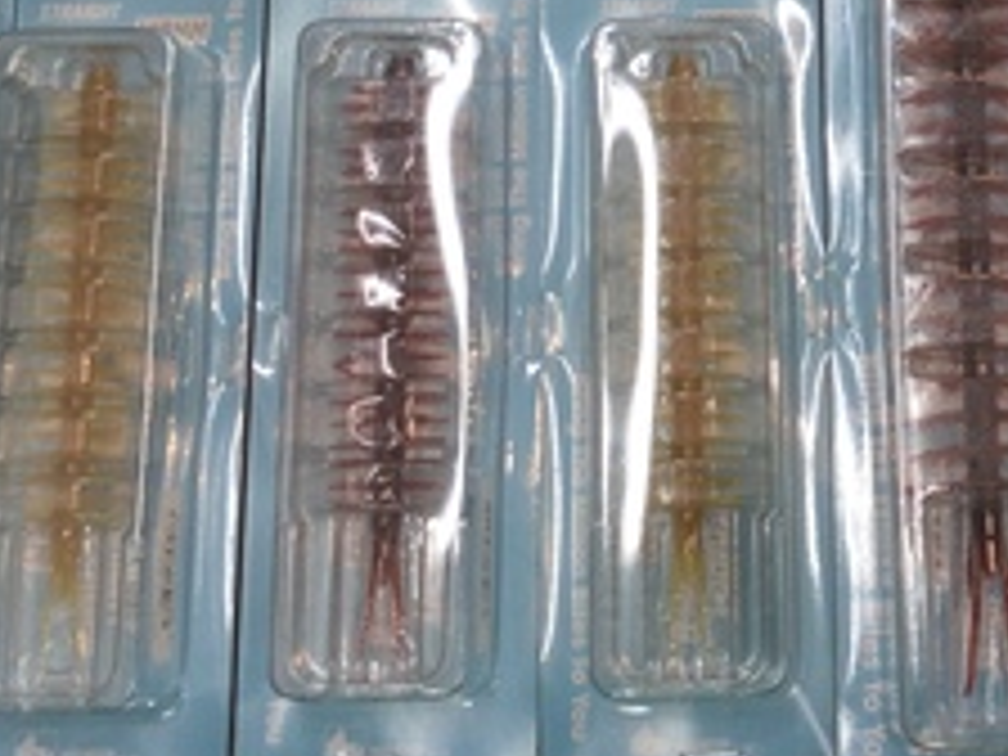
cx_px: 796
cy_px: -148
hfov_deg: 23.2
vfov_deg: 17.0
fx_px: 2417
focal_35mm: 83
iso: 25
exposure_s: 1/60
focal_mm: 3.3
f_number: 2.4
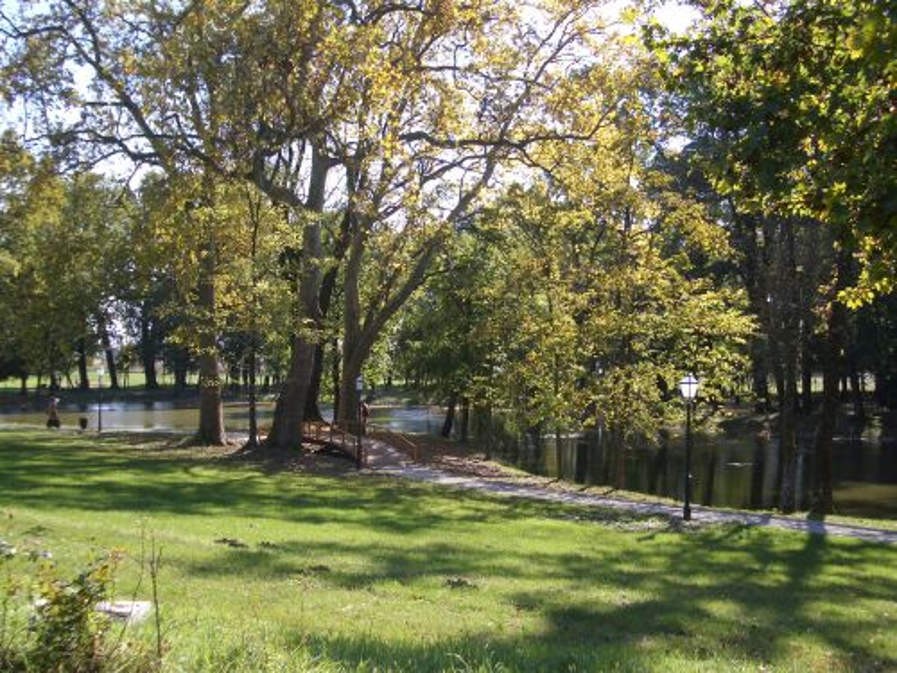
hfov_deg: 45.8
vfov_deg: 35.1
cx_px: 448
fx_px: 1062
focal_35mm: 41
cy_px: 336
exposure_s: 1/400
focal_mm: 6.8
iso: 50
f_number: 2.8
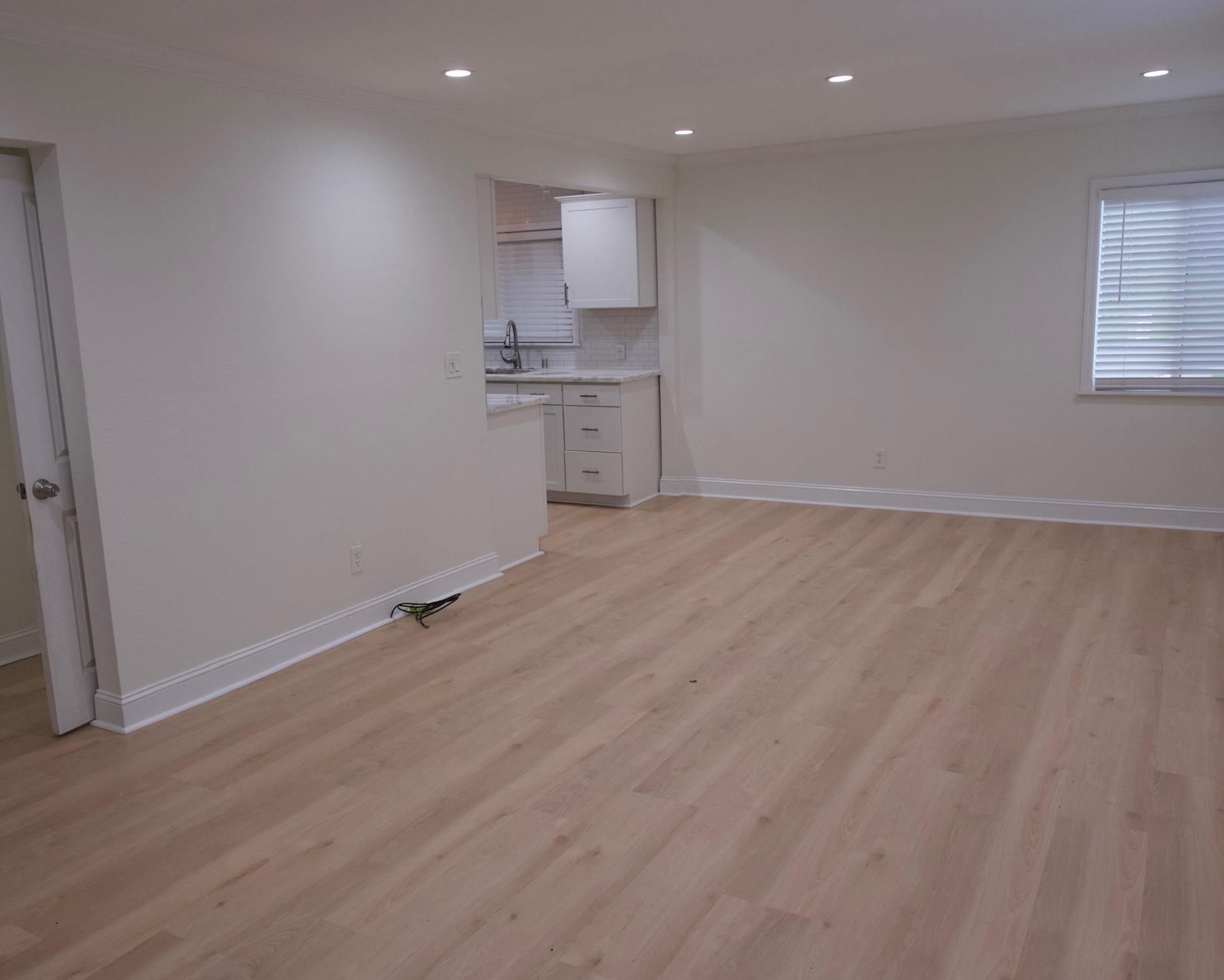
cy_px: 496
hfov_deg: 62.1
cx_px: 562
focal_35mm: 28
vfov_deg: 51.5
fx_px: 1014
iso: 1000
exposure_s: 1/60
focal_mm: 16
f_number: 5.6
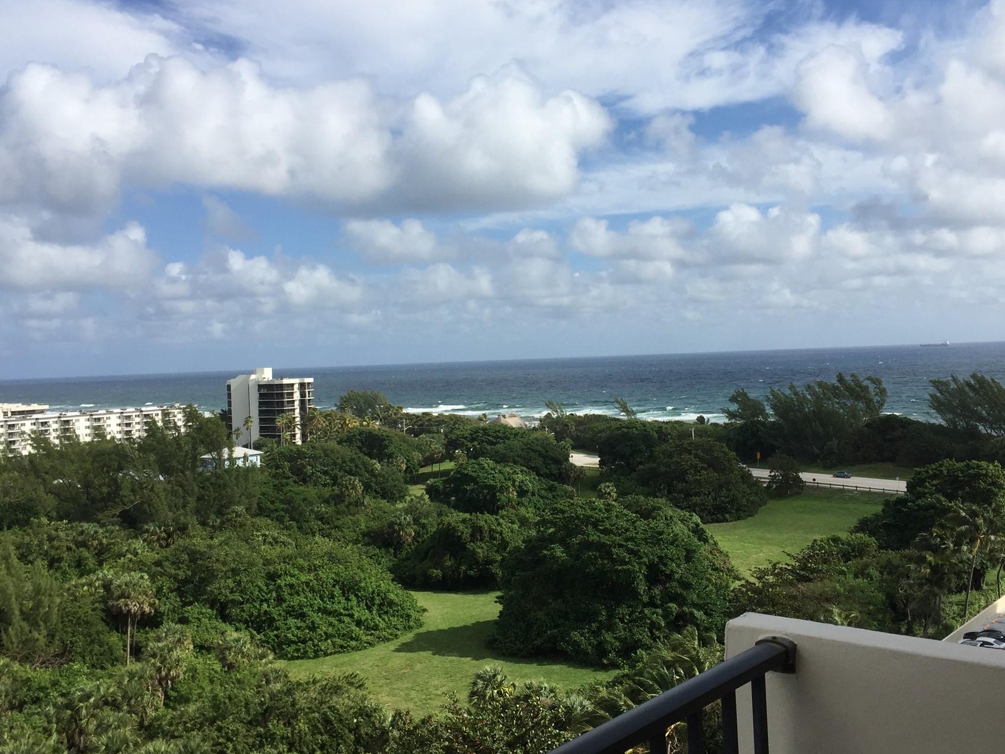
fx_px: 1016
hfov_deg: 52.6
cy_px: 367
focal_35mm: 35
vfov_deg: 40.7
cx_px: 531
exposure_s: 1/3049
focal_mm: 4.15
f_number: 2.2
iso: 32
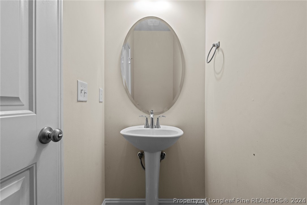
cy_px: 102
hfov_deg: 95.0
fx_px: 141
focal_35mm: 16
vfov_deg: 72.0
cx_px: 154
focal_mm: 16.5
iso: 400
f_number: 8
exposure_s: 1/5
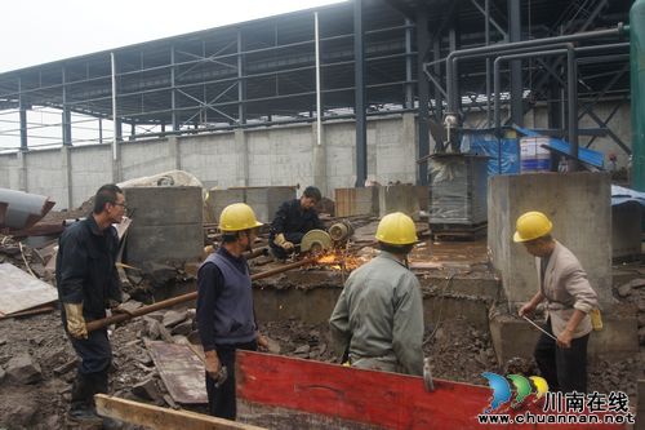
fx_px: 591
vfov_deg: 39.9
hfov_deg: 57.2
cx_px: 322
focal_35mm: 33
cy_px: 215
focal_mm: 22
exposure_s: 1/50
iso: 200
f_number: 5.6
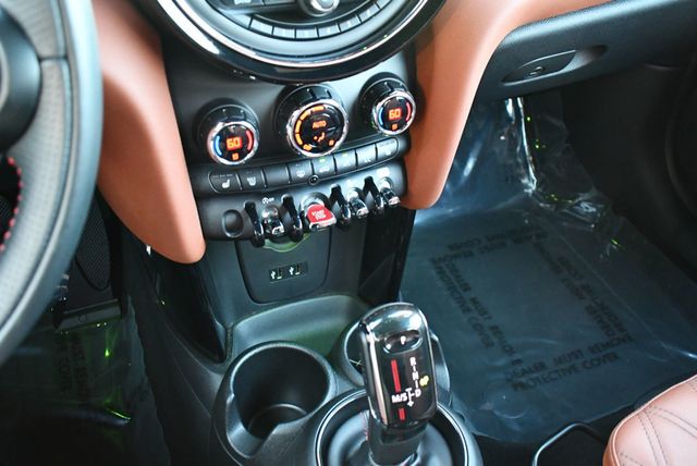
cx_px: 348
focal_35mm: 36
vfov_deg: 36.9
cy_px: 233
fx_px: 698
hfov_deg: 53.1
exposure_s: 1/80
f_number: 3.5
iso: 3200
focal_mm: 18
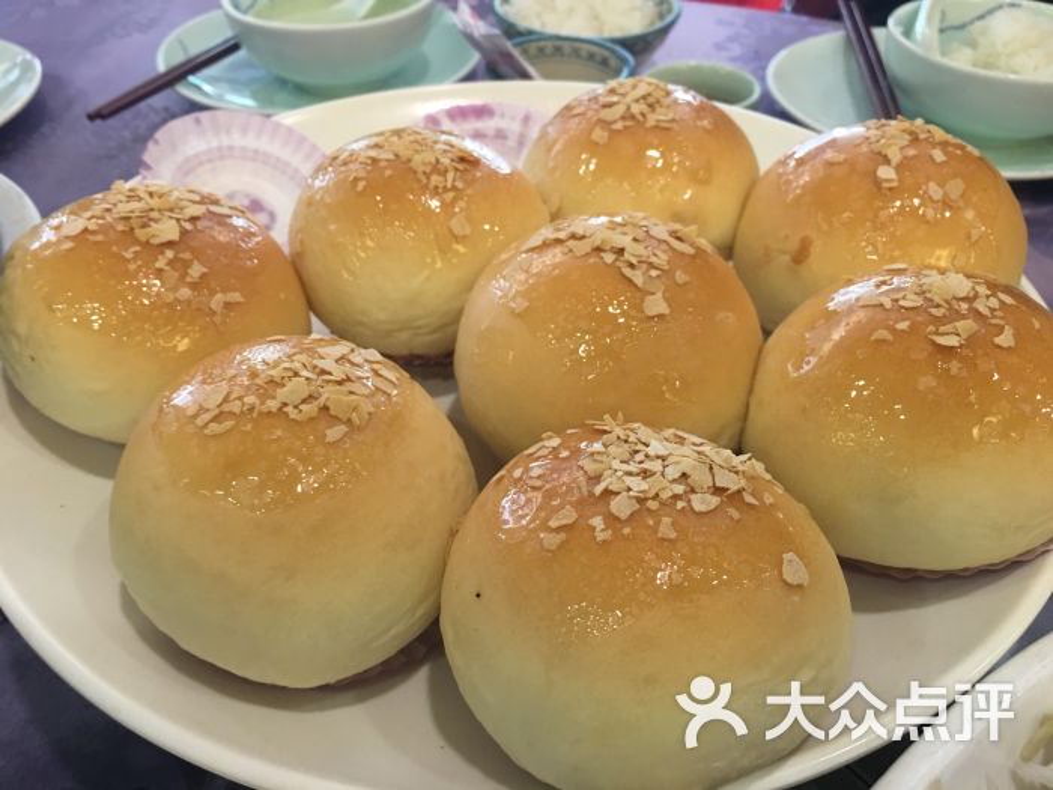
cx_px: 526
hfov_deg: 61.7
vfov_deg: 48.2
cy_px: 395
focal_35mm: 29
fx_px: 882
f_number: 2.2
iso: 50
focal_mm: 4.15
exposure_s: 1/17
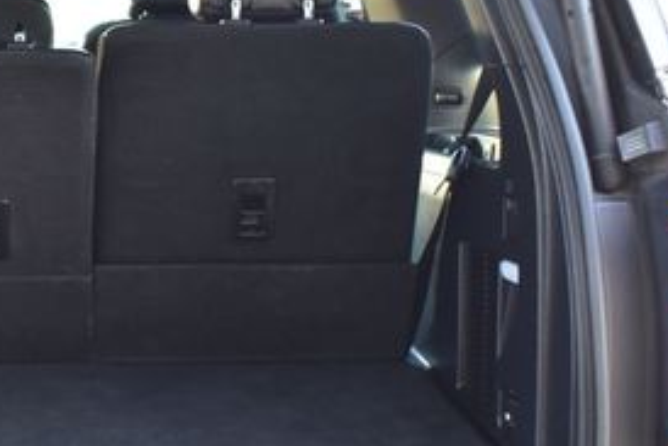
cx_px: 41
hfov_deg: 23.4
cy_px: 168
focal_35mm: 84
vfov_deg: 16.3
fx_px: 1559
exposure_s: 1/15
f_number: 6.3
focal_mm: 24
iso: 500
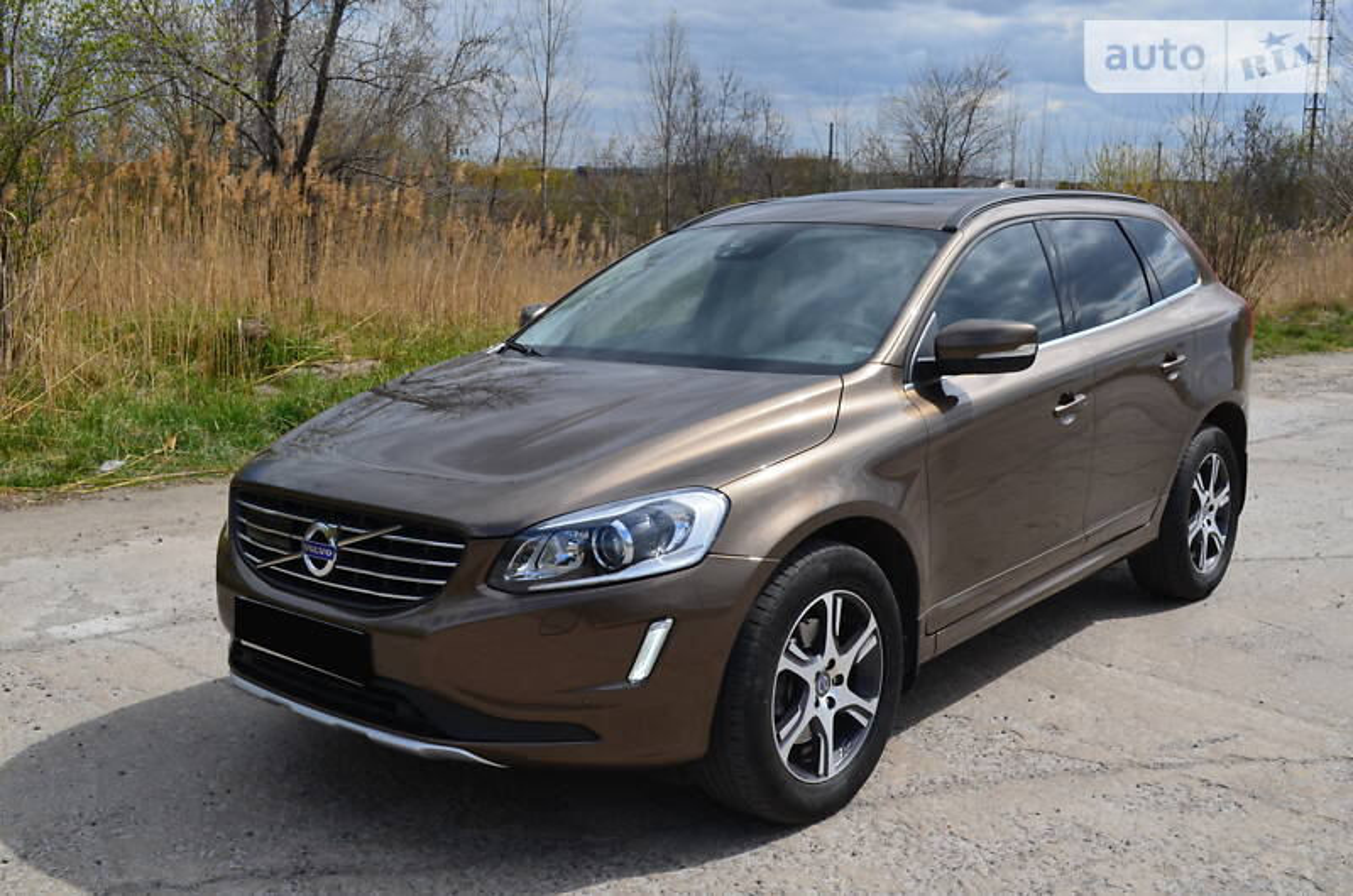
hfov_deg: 53.2
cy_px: 448
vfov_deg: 36.7
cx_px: 676
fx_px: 1350
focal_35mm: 36
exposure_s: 1/125
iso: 100
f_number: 11
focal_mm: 24
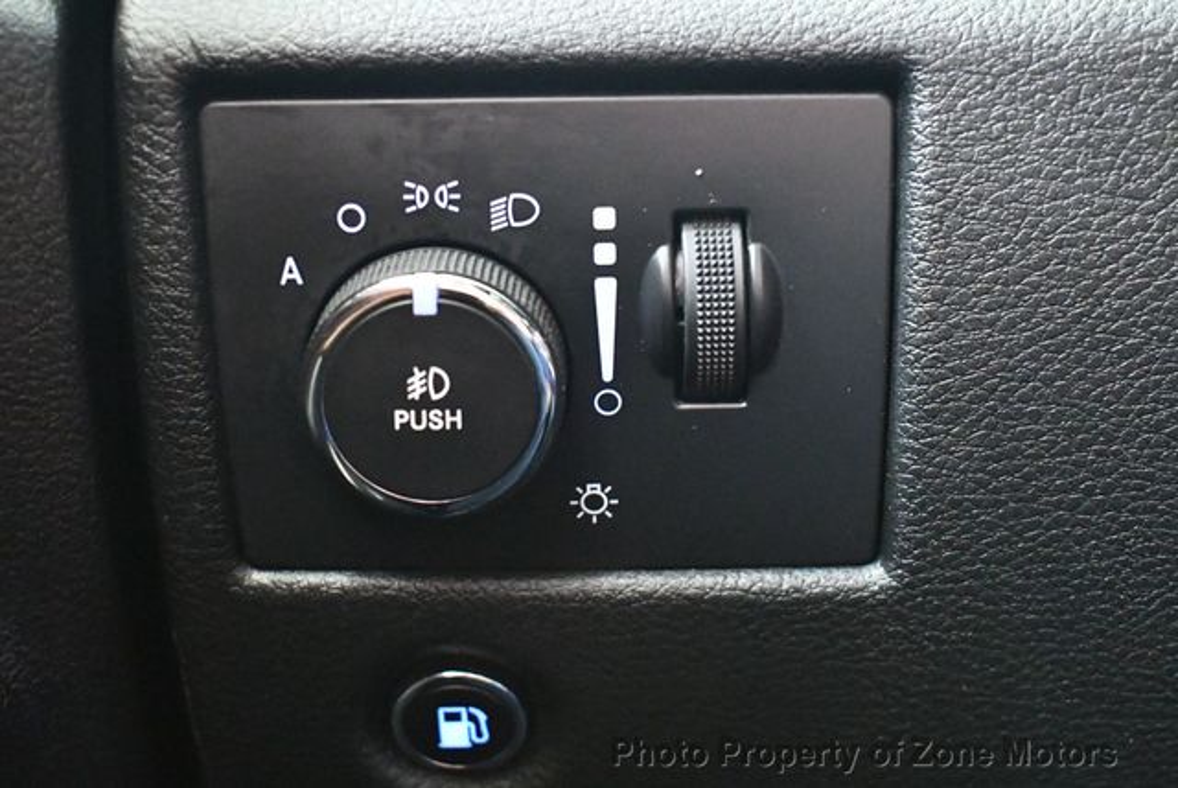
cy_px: 394
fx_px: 1638
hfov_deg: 39.6
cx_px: 589
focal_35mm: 50
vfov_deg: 27.0
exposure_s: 1/25
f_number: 4
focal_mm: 25
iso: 12800
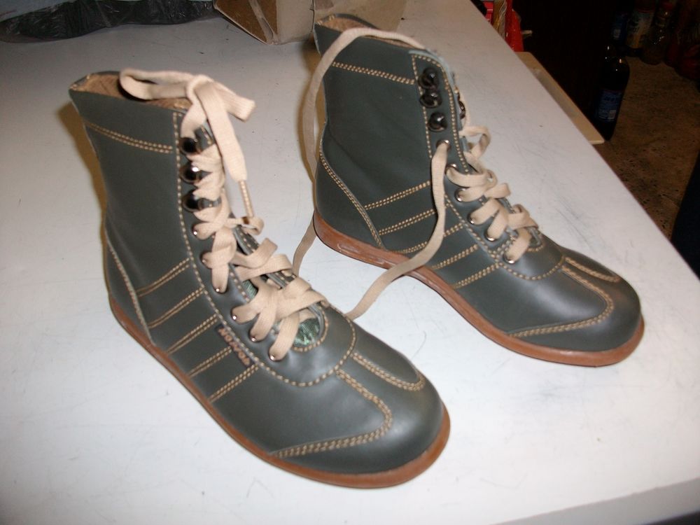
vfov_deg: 44.2
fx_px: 647
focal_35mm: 32
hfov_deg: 56.8
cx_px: 350
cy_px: 262
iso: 125
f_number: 2.9
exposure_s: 1/40
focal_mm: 5.7
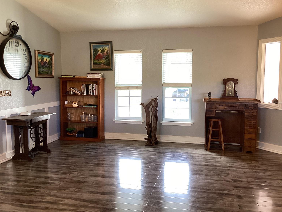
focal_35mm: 32
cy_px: 103
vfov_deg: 44.2
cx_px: 144
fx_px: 261
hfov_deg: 56.8
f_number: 2.4
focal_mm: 3.3
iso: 160
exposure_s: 1/60
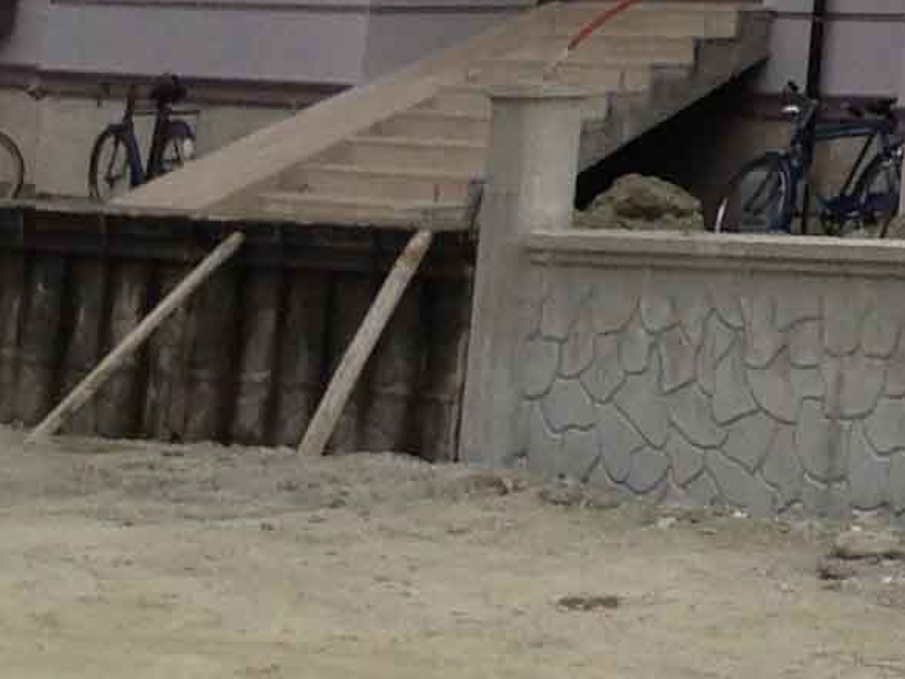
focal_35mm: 184
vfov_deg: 7.4
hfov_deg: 9.5
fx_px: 4811
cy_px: -1066
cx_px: 2201
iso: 50
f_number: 2.4
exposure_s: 1/951
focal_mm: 4.13
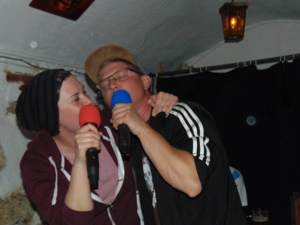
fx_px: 433
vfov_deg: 28.9
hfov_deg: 38.2
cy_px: 154
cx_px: 136
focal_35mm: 50
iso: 200
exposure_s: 1/30
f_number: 3
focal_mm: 4.5
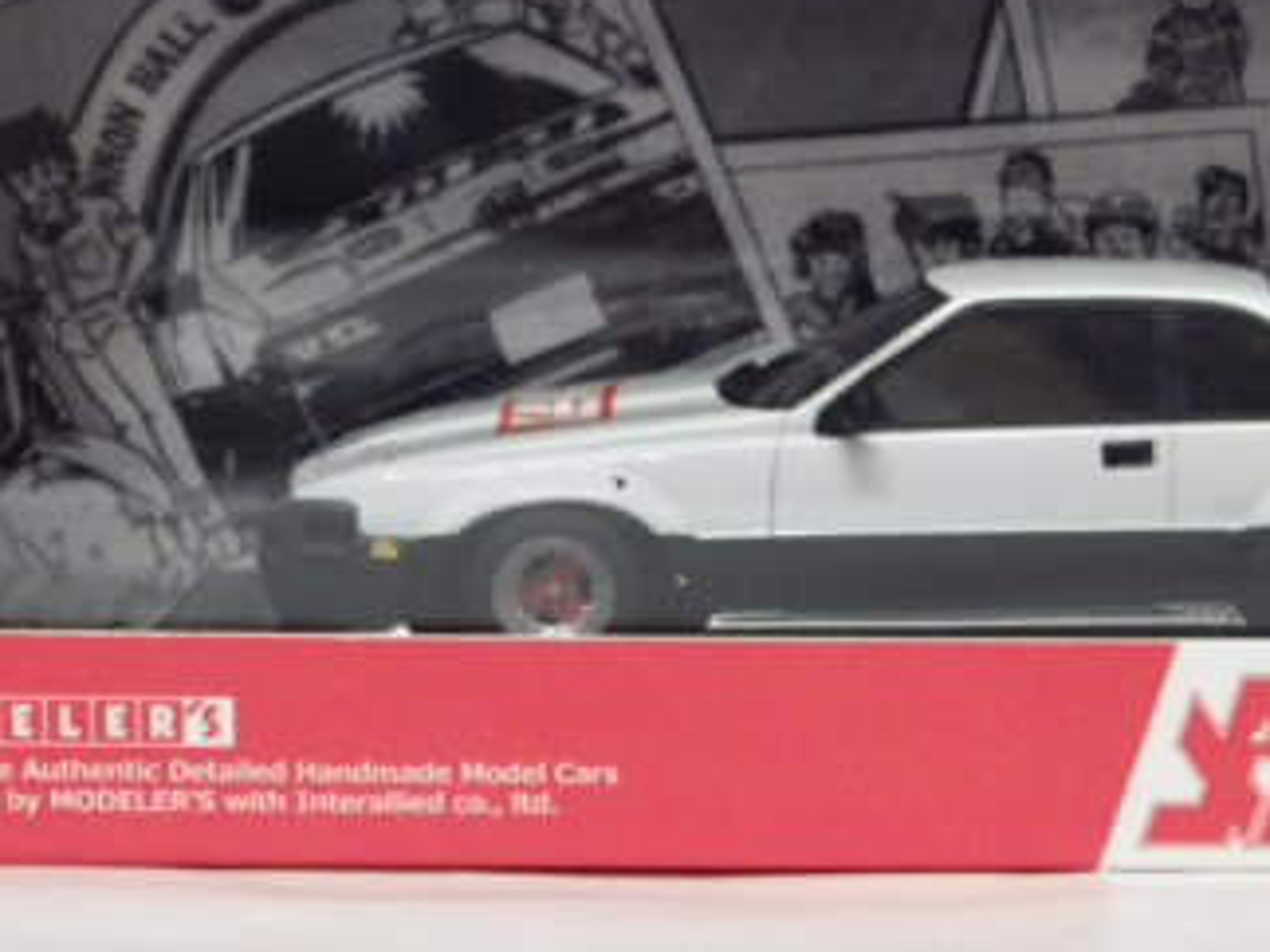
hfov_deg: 16.8
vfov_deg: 12.6
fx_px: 4291
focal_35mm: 117
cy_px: 386
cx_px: 806
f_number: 4
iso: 800
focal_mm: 10.7
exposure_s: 1/30
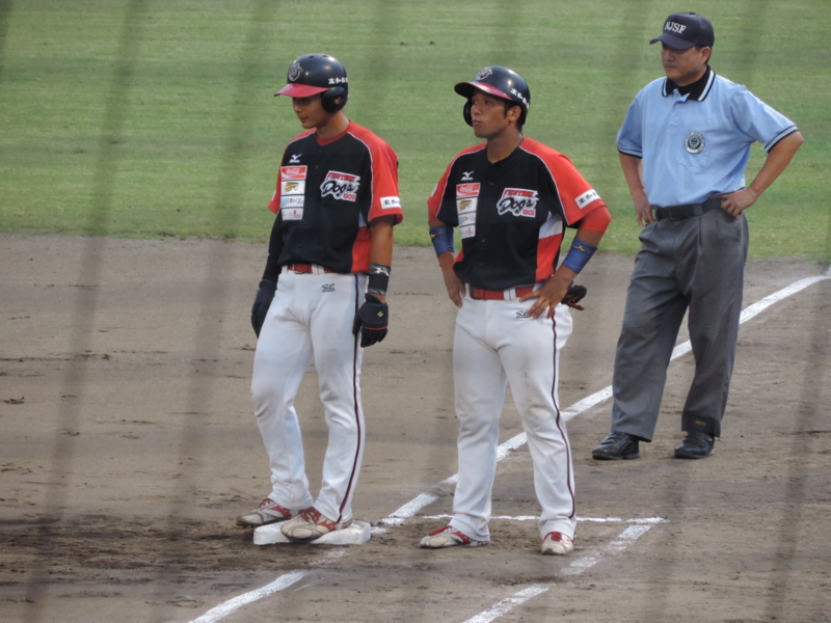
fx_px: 16804
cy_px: 312
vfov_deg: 2.1
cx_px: 416
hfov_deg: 2.8
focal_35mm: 700
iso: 400
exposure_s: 1/100
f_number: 5
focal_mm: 124.8
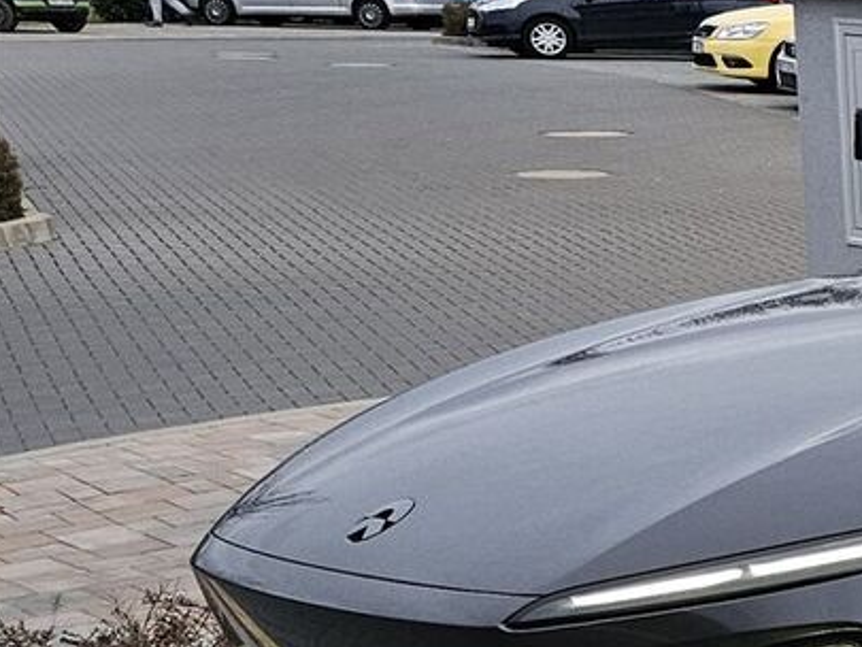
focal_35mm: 109
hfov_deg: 13.7
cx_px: 1996
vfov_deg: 13.6
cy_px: 445
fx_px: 2715
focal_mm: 5.4
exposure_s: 1/50
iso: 160
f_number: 1.8
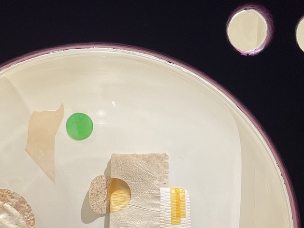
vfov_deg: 22.7
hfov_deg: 31.1
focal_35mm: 62
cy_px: 233
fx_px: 545
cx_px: 118
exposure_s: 1/100
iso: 80
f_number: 1.6
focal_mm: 4.2
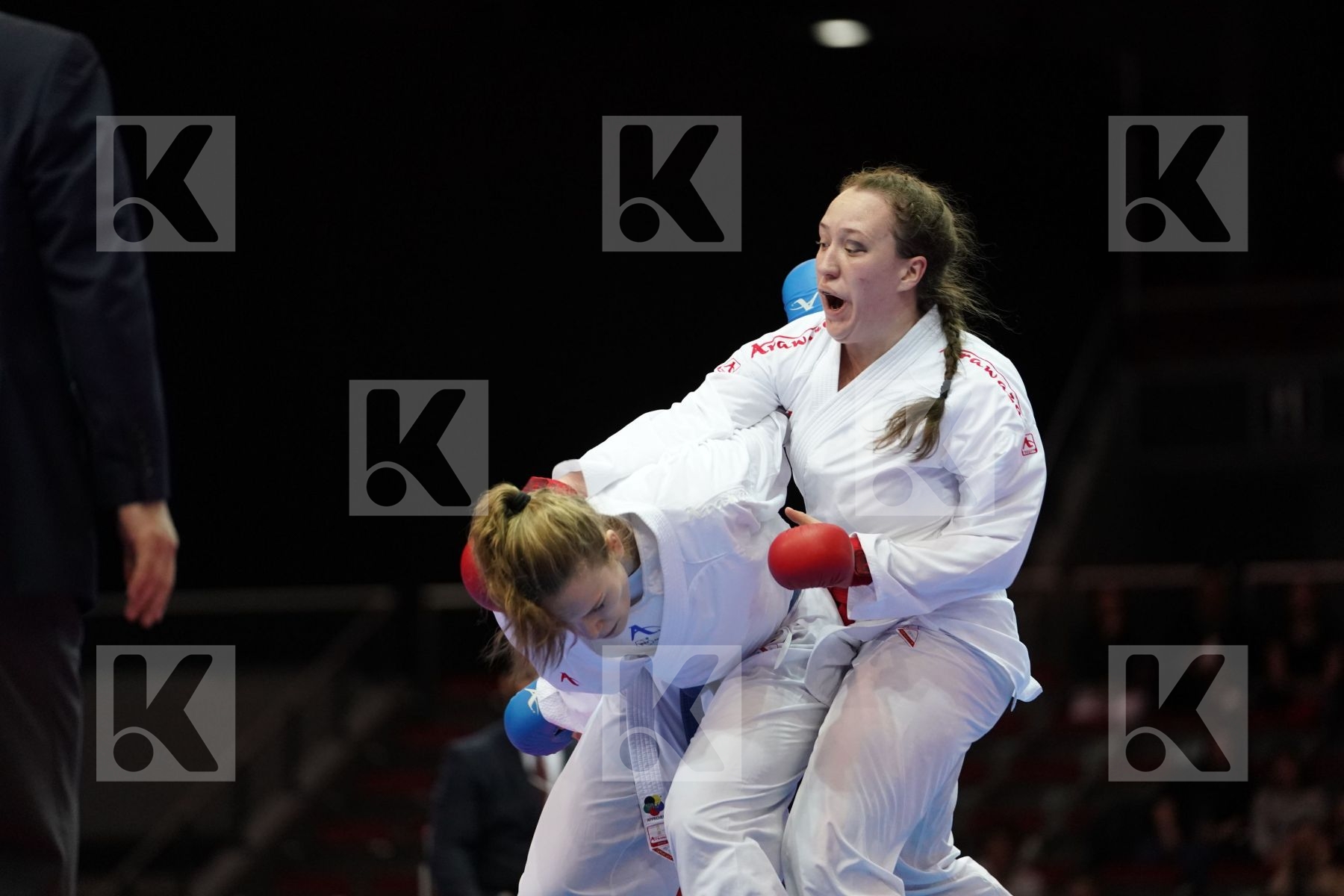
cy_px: 448
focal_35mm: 174
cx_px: 672
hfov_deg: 11.8
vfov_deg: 7.9
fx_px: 6495
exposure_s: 1/1000
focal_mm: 174
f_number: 2.8
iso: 4000
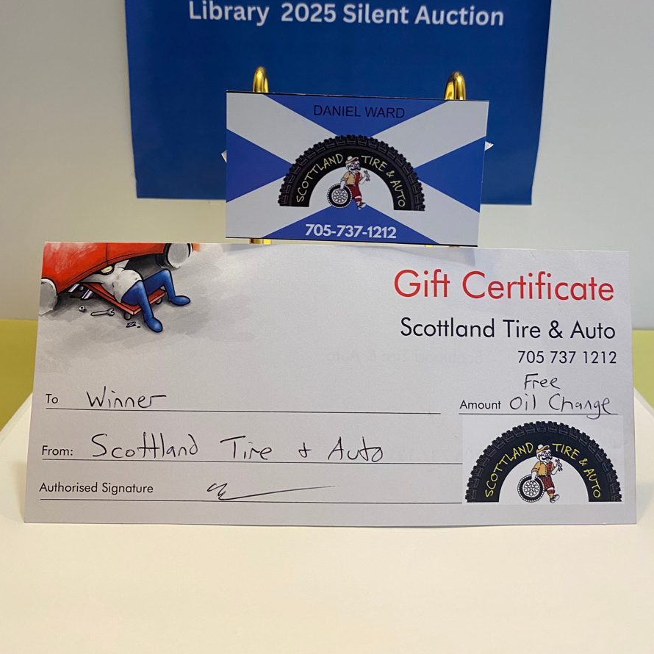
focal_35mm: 31
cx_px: 326
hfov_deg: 52.5
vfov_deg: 51.7
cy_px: 228
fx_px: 663
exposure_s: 1/60
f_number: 1.8
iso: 100
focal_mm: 4.25
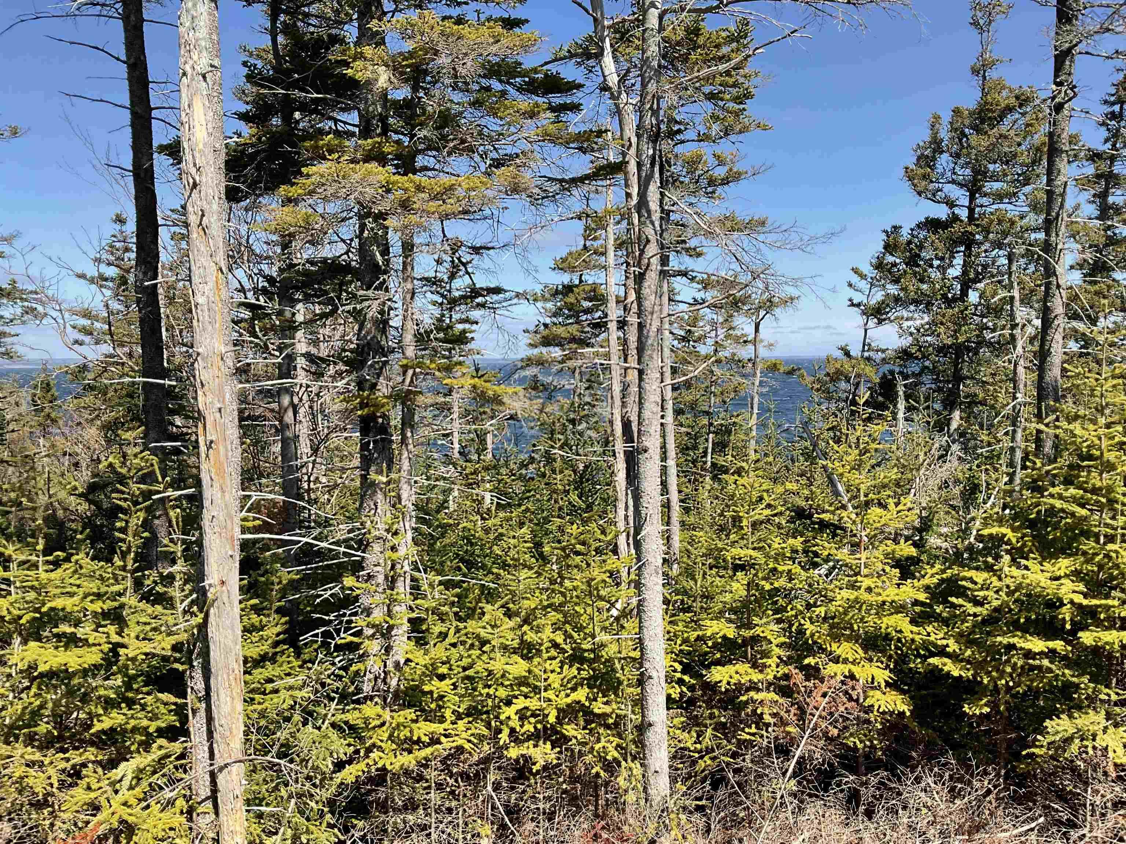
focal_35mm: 29
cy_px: 422
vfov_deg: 48.2
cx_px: 563
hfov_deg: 61.7
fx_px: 943
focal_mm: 3
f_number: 1.8
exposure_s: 1/599
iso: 16
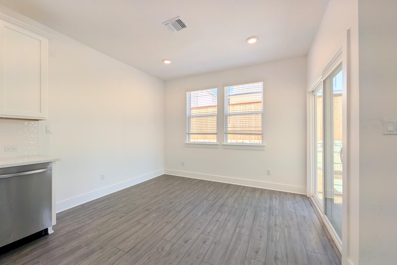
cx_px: 196
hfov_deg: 108.3
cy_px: 132
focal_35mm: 13
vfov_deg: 85.4
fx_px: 143
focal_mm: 2.02
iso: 53
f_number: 1.7
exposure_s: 1/495
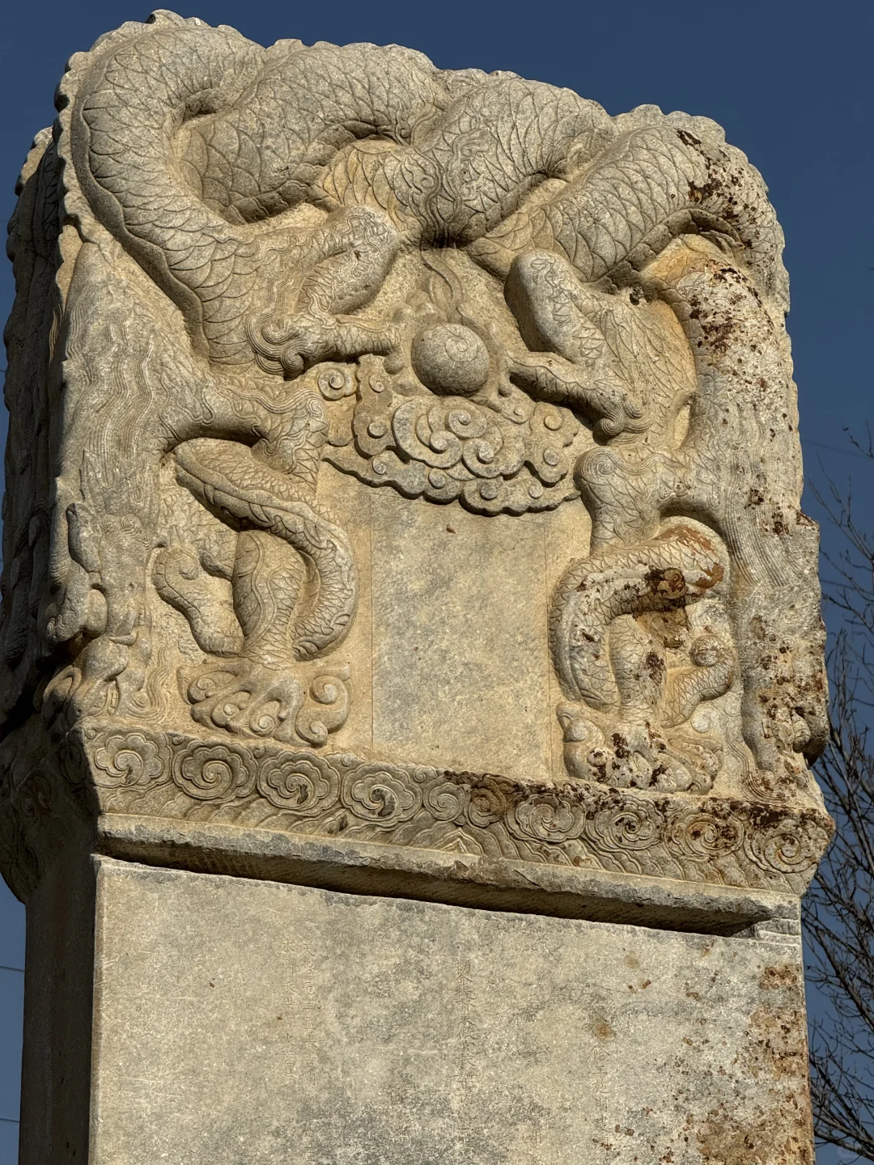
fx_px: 4040
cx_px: 437
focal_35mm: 120
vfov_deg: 16.4
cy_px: 582
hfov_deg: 12.3
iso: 50
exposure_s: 1/4367
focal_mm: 15.66
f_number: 2.8
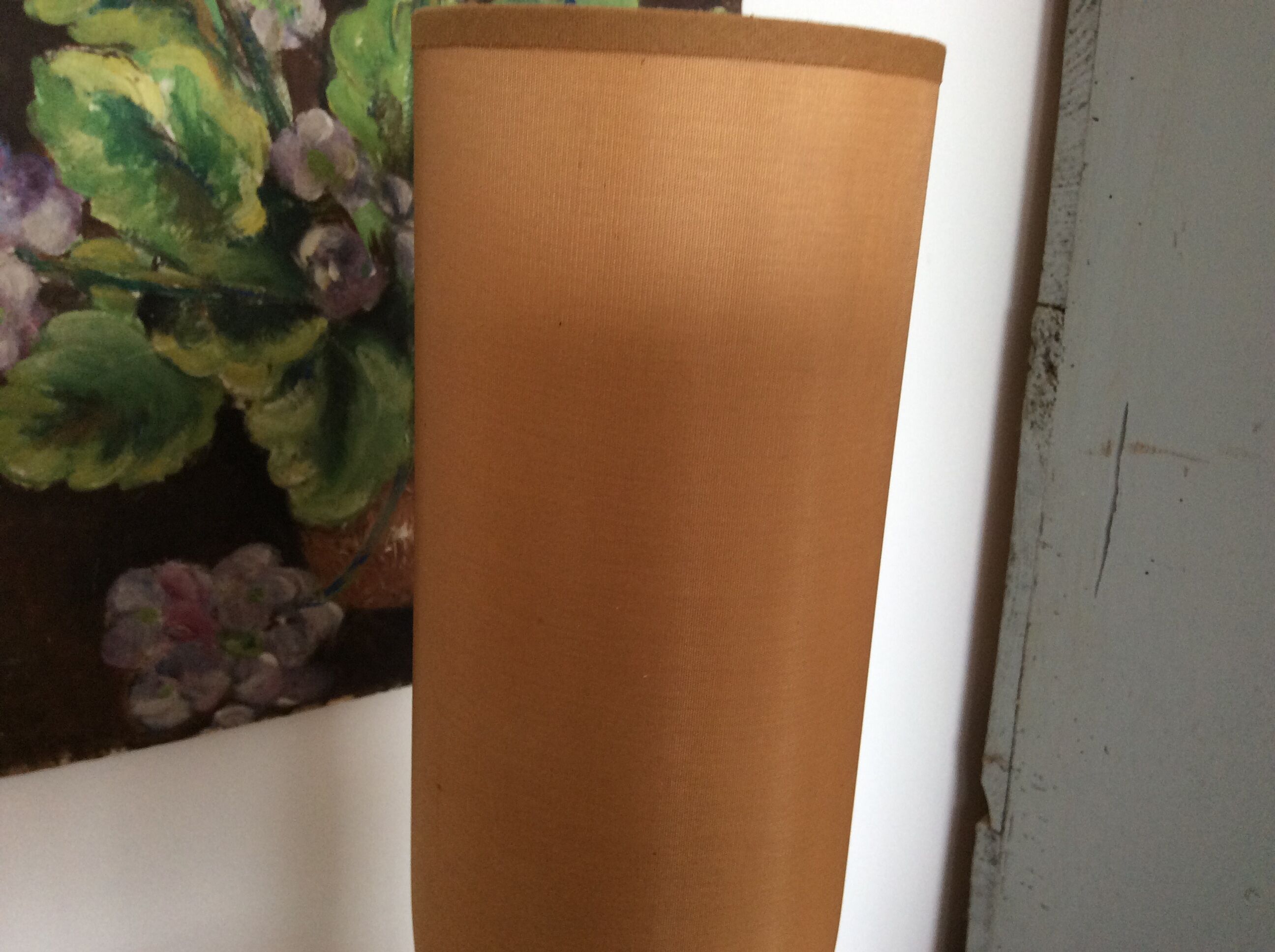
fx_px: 1177
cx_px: 638
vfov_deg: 44.1
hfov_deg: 56.9
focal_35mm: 32
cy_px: 476
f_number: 2.4
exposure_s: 1/25
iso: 80
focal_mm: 3.3
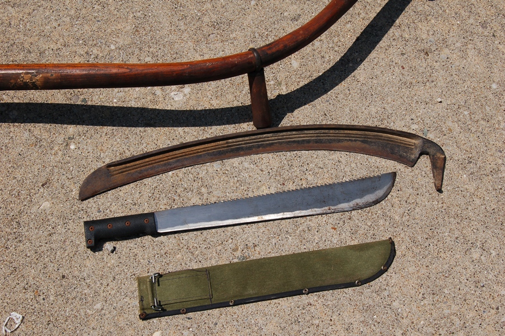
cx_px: 252
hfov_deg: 38.9
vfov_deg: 26.4
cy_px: 168
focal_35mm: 51
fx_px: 715
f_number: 10
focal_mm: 34
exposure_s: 1/400
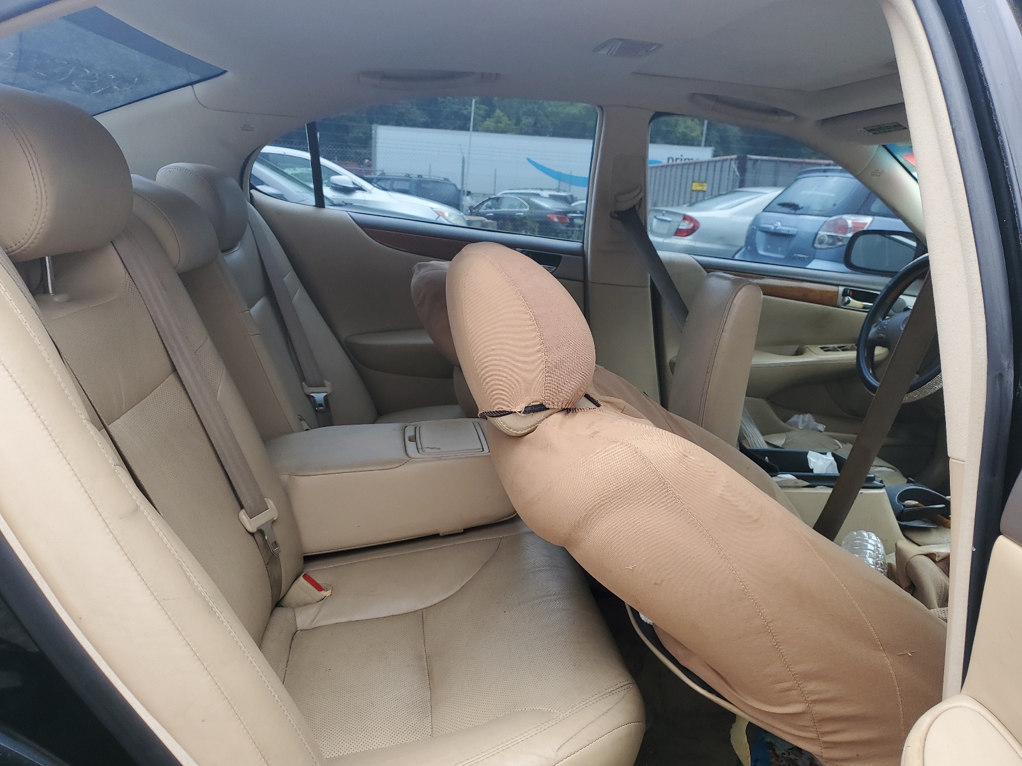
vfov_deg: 53.1
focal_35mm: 26
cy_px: 383
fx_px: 768
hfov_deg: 67.3
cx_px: 511
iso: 50
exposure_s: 1/256
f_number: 1.5
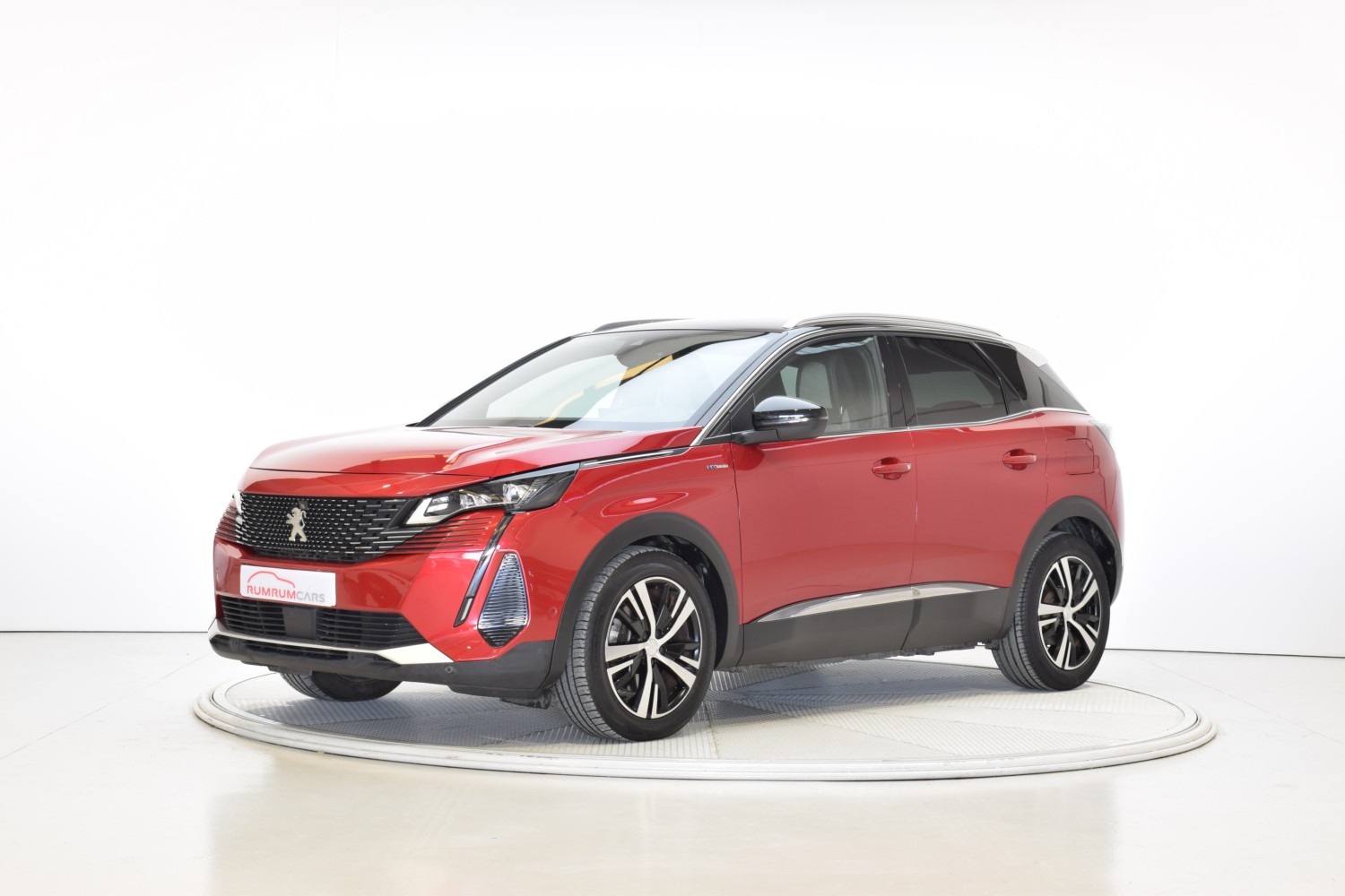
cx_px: 672
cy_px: 448
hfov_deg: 35.1
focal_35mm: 57
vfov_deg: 23.8
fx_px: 2129
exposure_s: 1/3
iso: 100
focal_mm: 38
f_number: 10
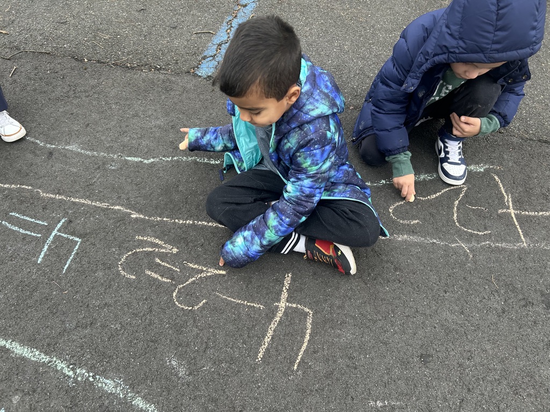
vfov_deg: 53.1
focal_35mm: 26
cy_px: 206
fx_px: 413
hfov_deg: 67.3
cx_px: 275
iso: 50
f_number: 1.5
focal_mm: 5.7
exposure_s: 1/340
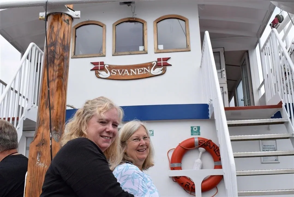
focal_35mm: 40
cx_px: 147
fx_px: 331
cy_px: 98
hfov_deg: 47.9
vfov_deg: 33.1
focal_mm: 27
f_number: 9
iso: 200
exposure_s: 1/320
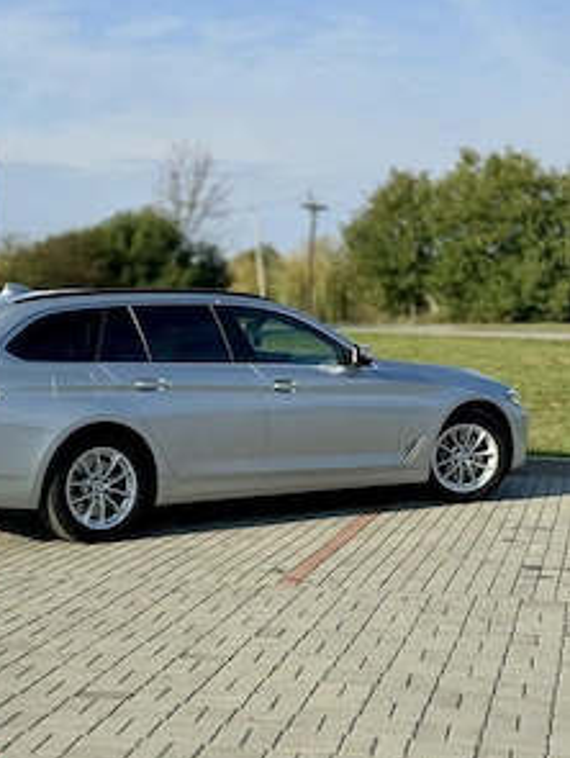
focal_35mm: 65
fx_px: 1424
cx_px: 187
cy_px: 427
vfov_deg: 29.8
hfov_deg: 22.5
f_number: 1.78
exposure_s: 1/4878
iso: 64
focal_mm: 6.76
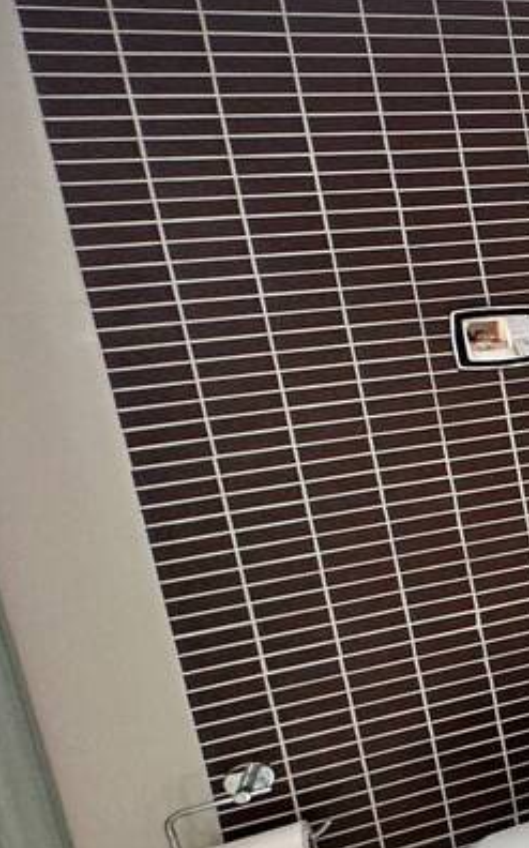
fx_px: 1247
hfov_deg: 12.7
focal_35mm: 54
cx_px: 1467
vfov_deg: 37.4
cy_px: 347
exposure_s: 1/120
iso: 200
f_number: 2.2
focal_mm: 2.22
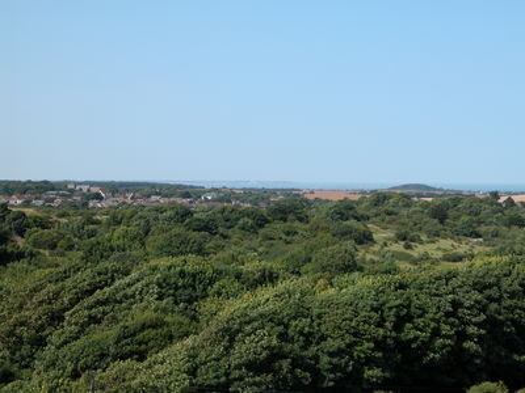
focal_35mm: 78
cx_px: 262
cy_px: 196
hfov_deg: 25.0
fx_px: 1183
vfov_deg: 18.9
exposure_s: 1/354
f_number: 6.1
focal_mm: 19.9
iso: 100
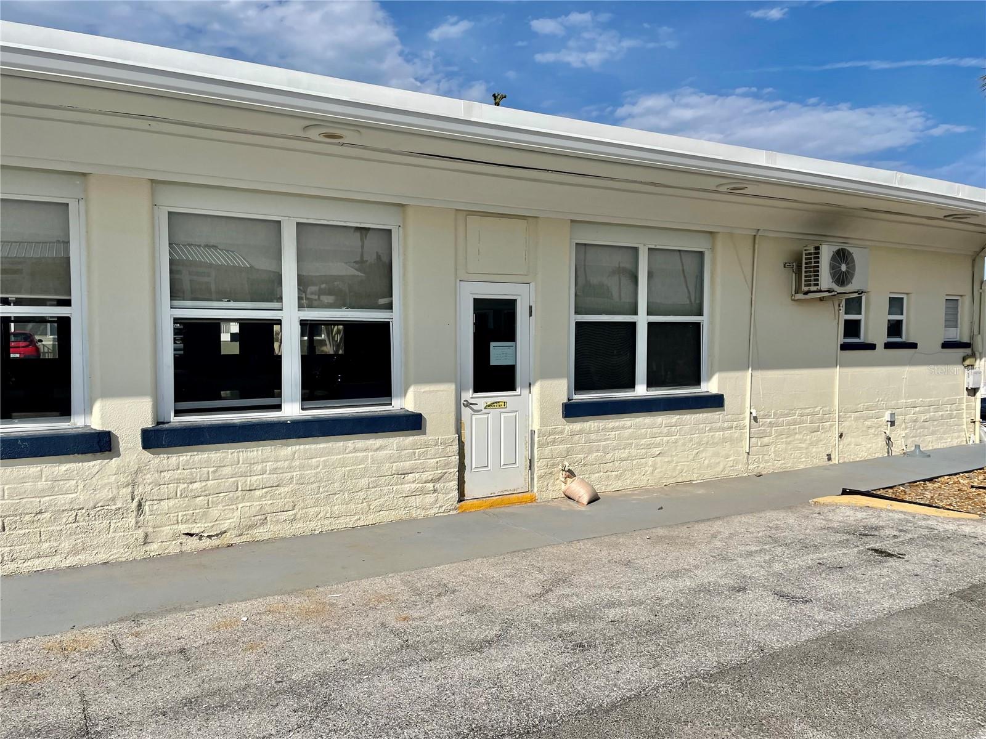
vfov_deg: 53.1
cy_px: 370
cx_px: 493
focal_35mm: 26
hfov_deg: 67.3
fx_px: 741
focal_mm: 4.2
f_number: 1.6
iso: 32
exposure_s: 1/7299
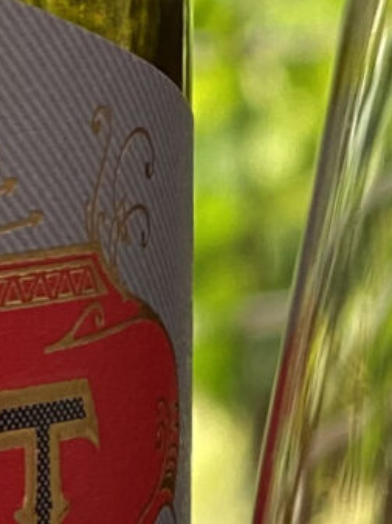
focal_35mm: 394
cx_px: 225
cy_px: 1777
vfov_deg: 4.7
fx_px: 5957
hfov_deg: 3.8
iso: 25
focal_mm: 6
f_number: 2
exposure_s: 1/122
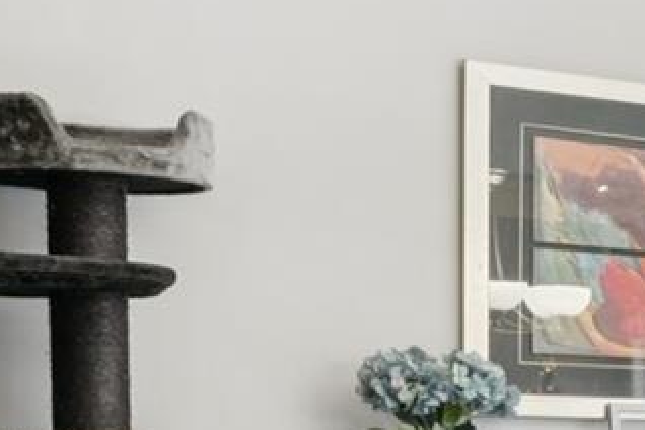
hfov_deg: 14.4
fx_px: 1845
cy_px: 528
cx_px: 1485
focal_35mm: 103
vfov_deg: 12.9
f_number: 8
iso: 400
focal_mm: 16
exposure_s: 1/6
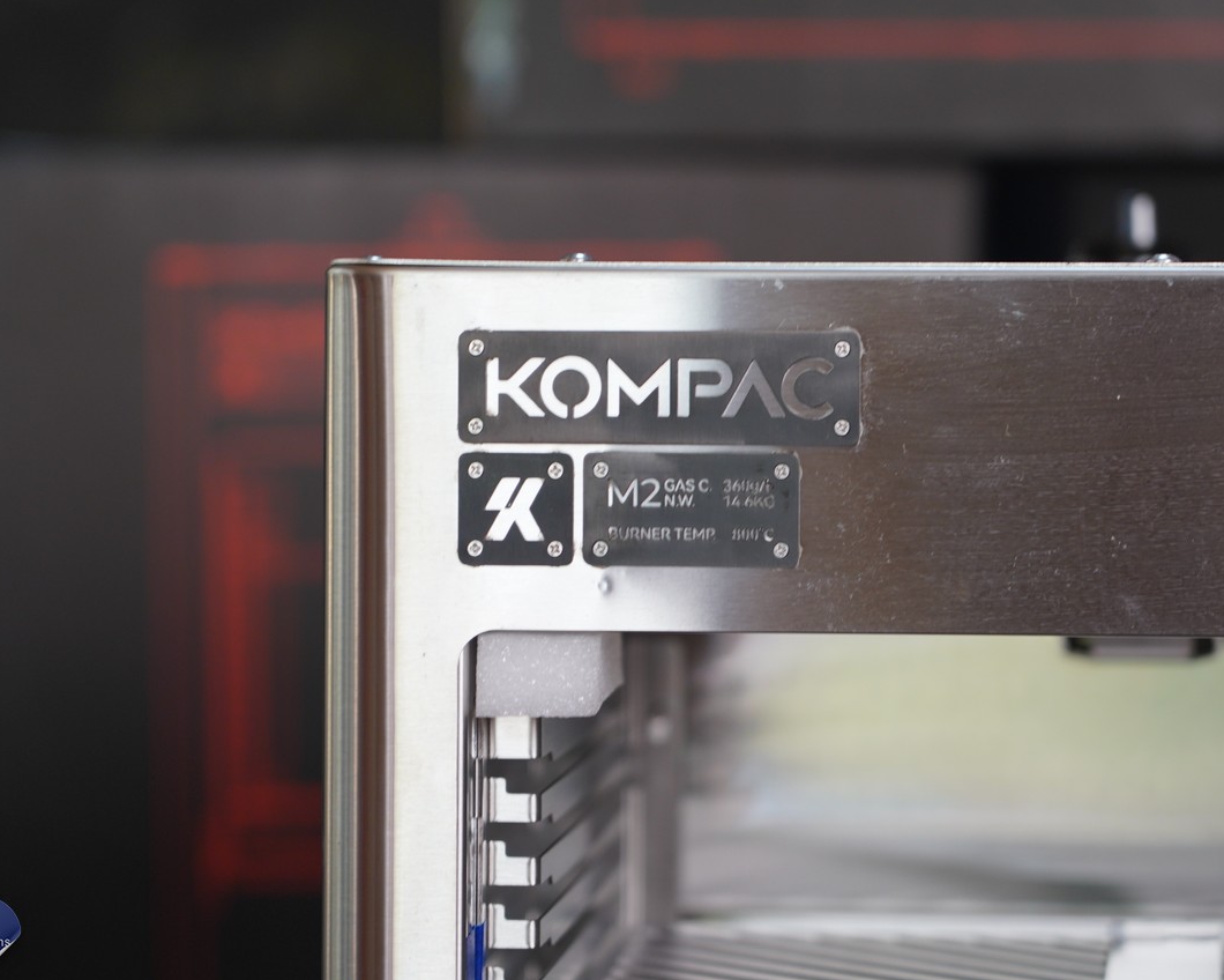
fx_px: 4311
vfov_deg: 13.0
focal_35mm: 119
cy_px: 489
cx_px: 677
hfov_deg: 16.2
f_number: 4
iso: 800
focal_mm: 105
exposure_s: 1/125
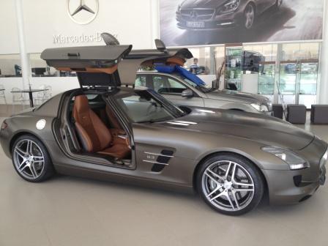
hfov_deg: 52.6
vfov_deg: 40.7
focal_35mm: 35
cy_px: 123
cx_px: 164
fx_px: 332
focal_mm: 4.28
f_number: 2.4
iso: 64
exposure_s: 1/130
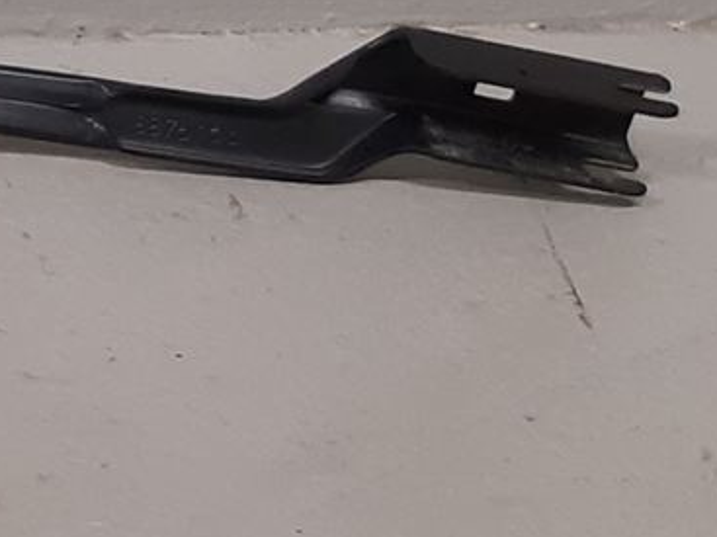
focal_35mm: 145
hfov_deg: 11.5
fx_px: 3002
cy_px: 51
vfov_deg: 10.2
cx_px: -961
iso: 125
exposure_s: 1/50
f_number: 1.7
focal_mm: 3.93
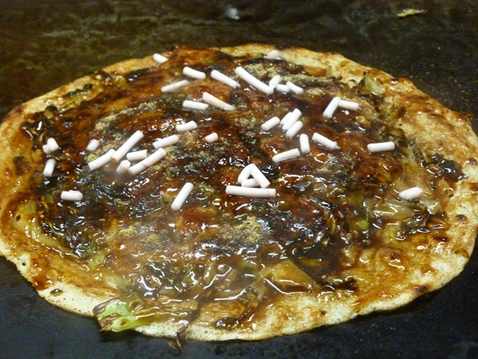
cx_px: 239
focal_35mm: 104
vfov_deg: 14.2
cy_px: 180
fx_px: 1436
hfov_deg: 18.9
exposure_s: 1/13
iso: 800
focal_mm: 17
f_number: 4.3
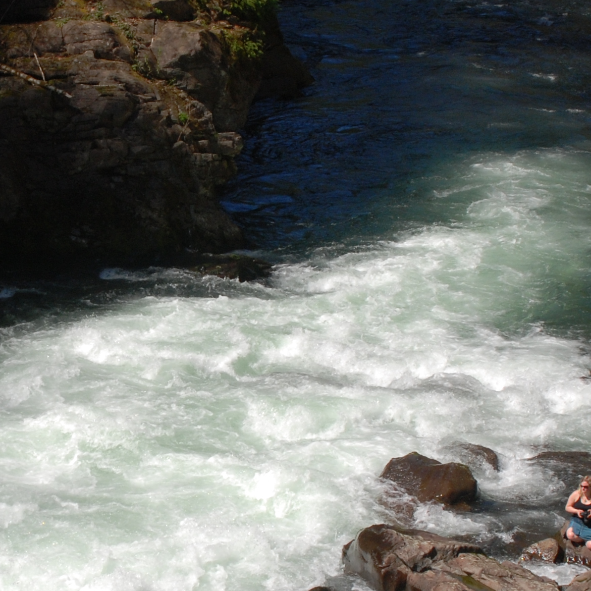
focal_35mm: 116
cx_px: 160
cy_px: 306
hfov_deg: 15.0
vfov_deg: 15.0
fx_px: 2241
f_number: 9
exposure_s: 1/400
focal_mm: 28
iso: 200
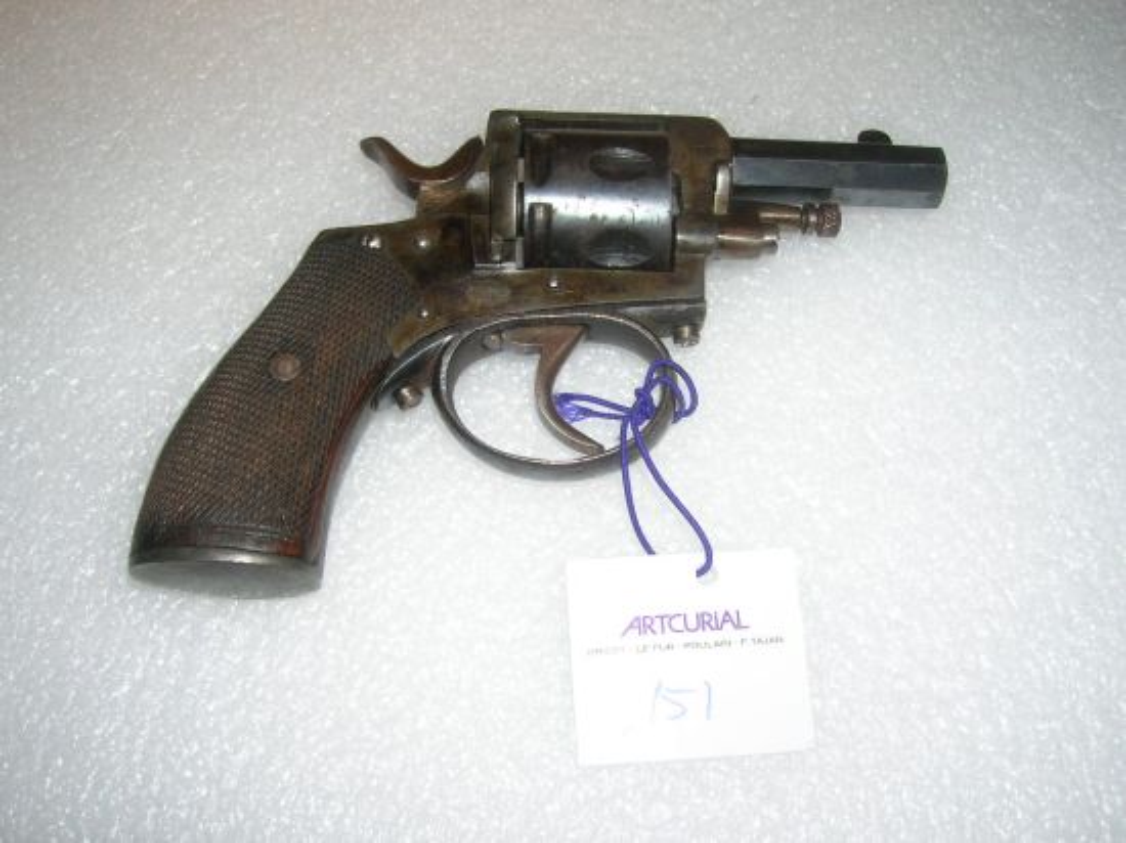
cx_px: 563
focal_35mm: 34
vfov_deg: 41.8
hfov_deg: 54.0
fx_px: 1105
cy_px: 422
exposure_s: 1/60.1
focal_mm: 5.7
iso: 50
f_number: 4.9
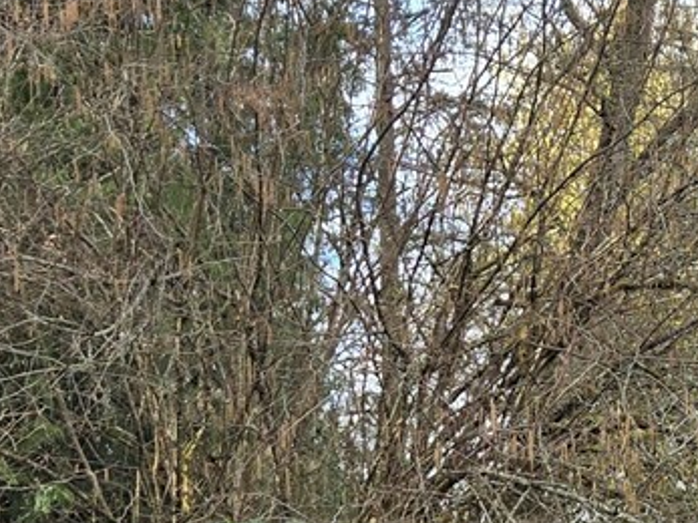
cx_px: 531
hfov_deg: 18.4
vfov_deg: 13.6
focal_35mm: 106
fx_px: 2137
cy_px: 628
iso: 25
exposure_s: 1/629
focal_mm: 5.4
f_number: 1.8
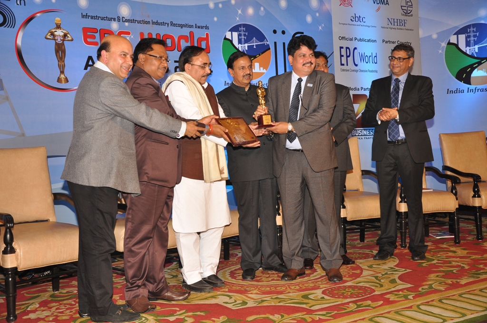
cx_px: 244
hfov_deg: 49.6
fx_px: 527
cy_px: 162
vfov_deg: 34.1
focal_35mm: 39
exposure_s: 1/125
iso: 500
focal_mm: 26
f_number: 5.6
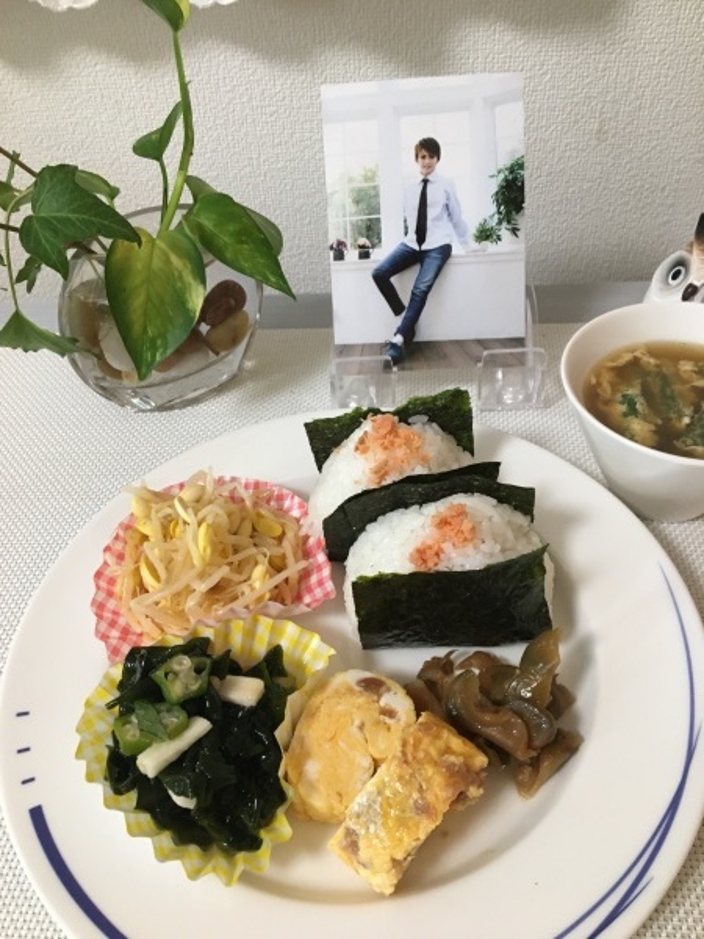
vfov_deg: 61.7
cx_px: 352
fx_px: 786
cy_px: 470
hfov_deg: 48.2
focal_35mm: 29
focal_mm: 4.15
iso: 160
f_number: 2.2
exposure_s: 1/30
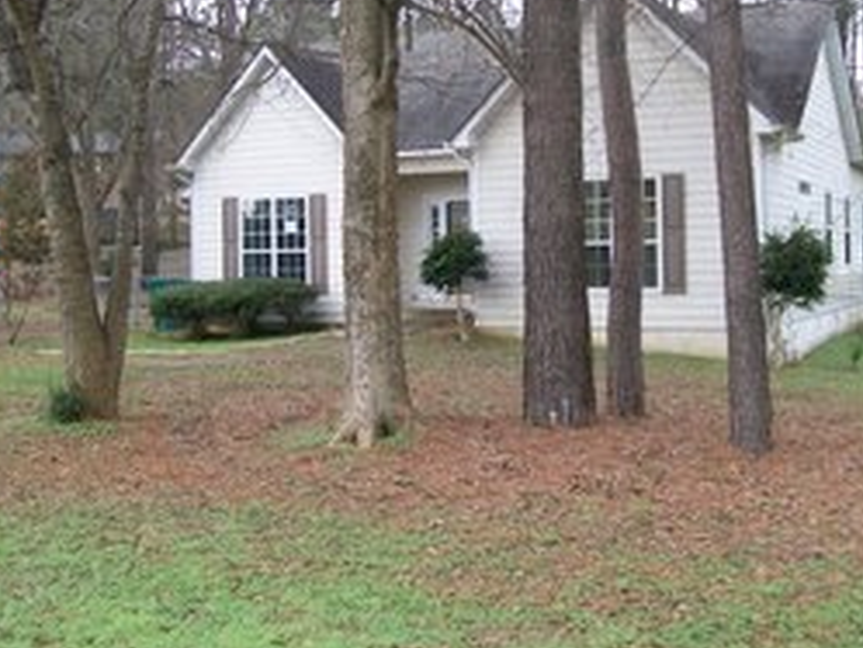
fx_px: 1247
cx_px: 496
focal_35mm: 50
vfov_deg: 29.0
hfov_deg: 38.1
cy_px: 229
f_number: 2.7
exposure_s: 1/160
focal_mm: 6
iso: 80
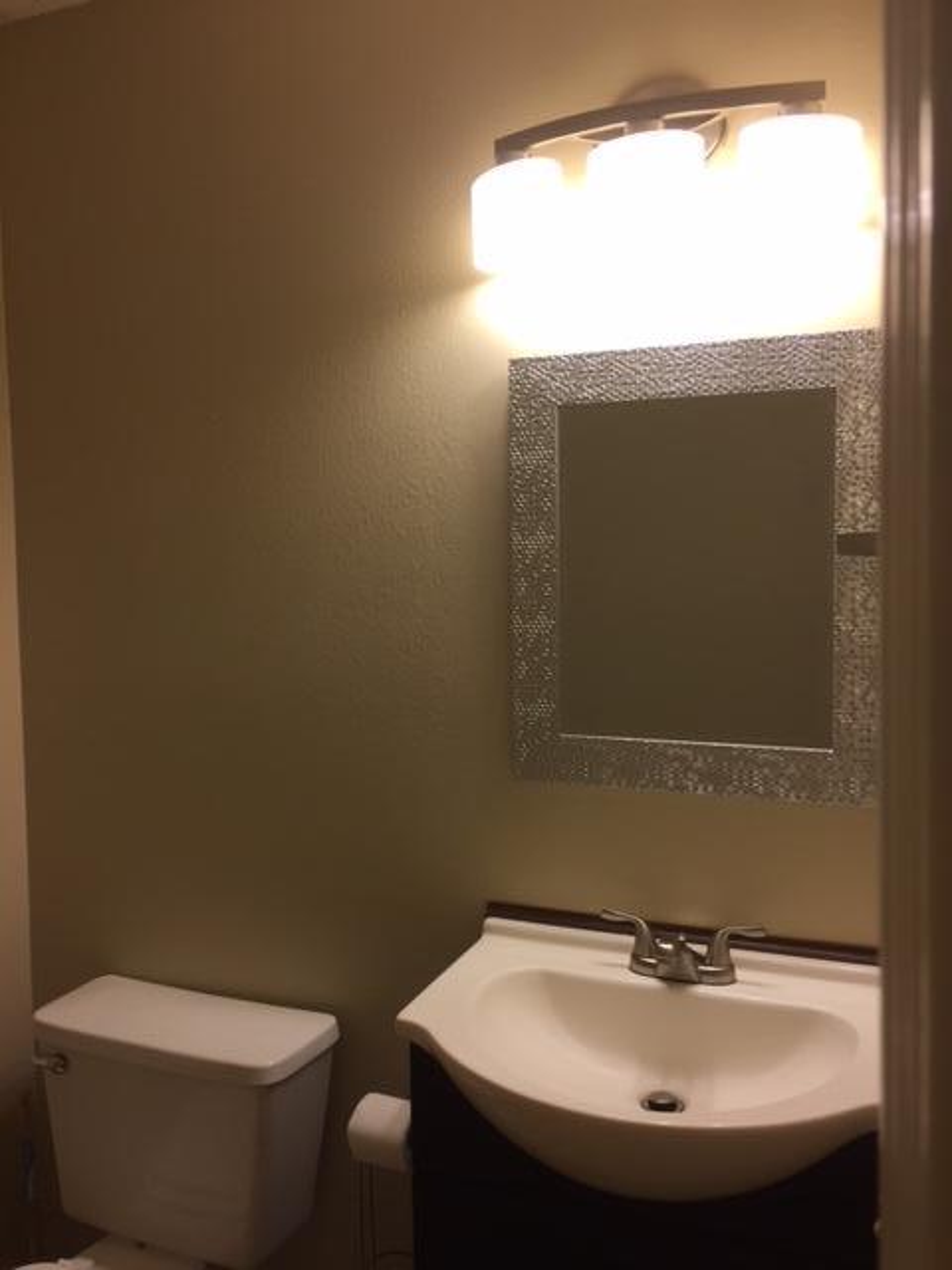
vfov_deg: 61.7
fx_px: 1063
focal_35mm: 29
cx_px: 476
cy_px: 635
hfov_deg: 48.2
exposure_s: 1/60
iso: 32
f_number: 2.2
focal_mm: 4.15
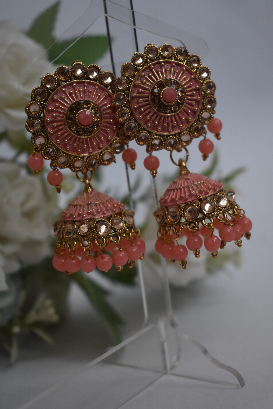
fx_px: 648
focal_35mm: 57
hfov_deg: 23.8
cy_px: 204
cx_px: 136
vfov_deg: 35.1
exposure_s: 1/60
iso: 1100
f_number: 4.8
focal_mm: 38
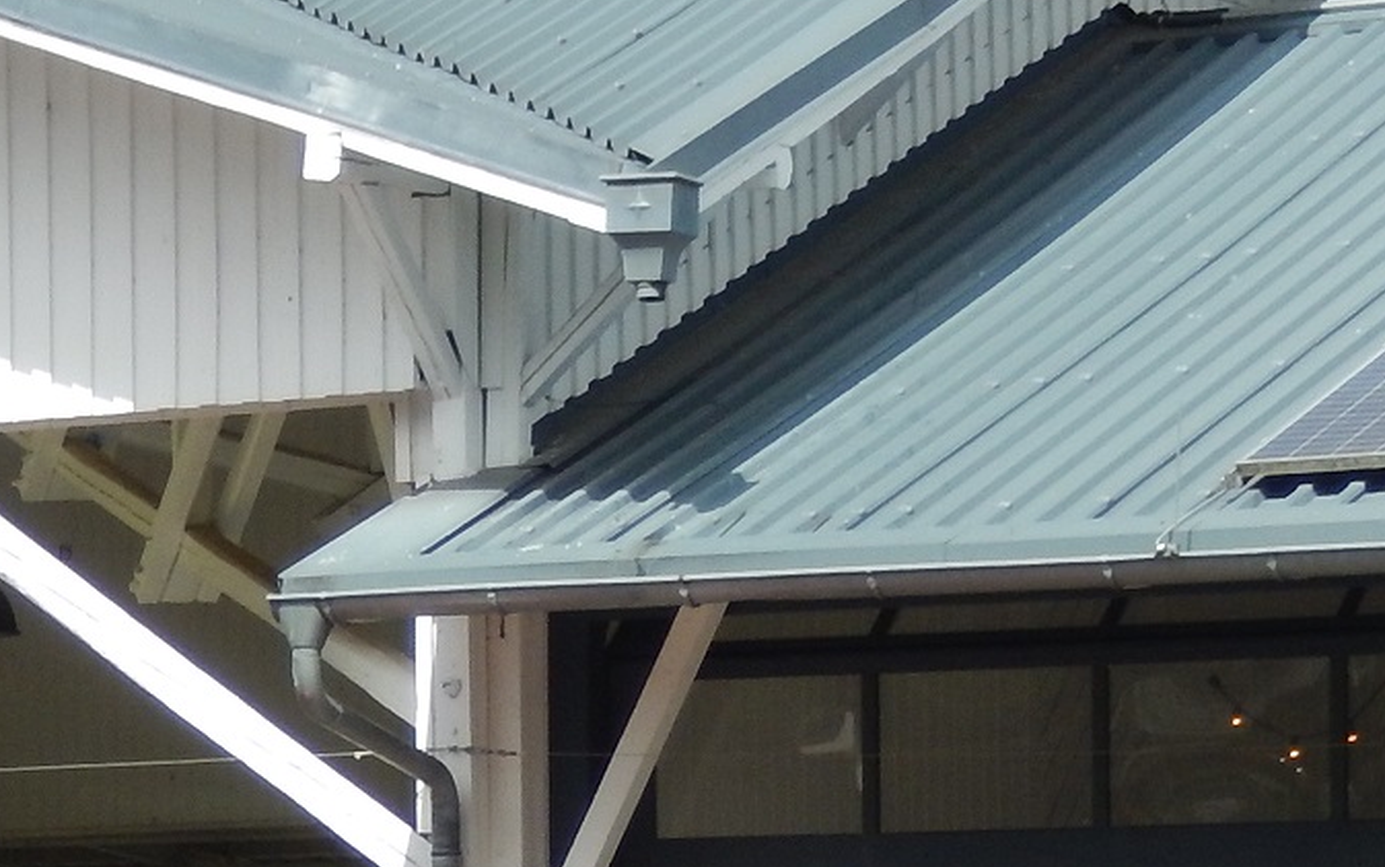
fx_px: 9175
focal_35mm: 243
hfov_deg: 8.5
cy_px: 1687
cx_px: -323
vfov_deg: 5.3
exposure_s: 1/800
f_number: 4.8
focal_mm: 12
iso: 125
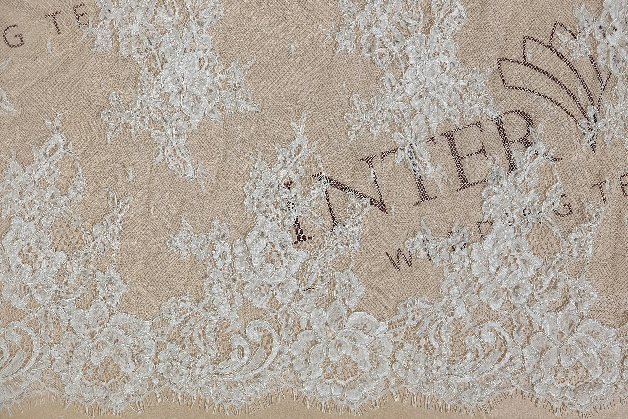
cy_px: 210
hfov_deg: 43.6
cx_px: 314
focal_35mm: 45
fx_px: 785
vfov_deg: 29.9
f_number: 3.6
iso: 200
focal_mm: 30.2
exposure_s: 1/85
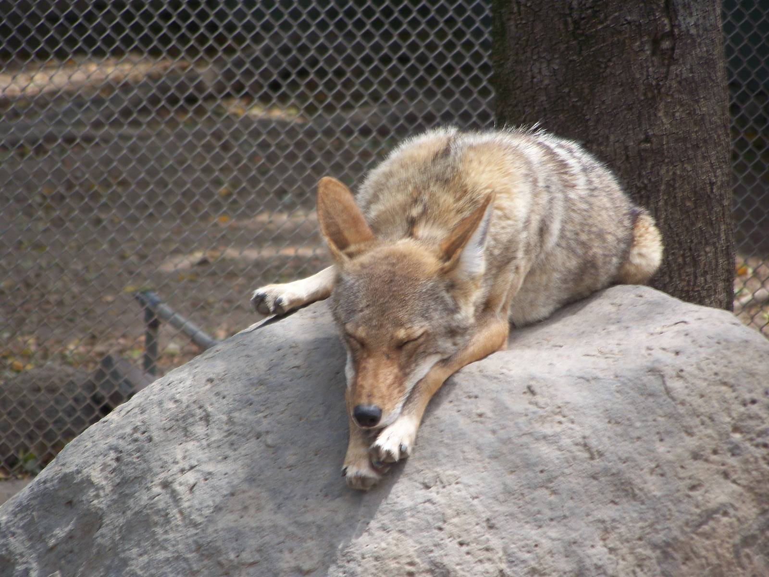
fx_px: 8642
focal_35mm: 389
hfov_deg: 5.1
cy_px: 288
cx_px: 384
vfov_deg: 3.8
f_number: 4.5
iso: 64
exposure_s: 1/125
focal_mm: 64.4
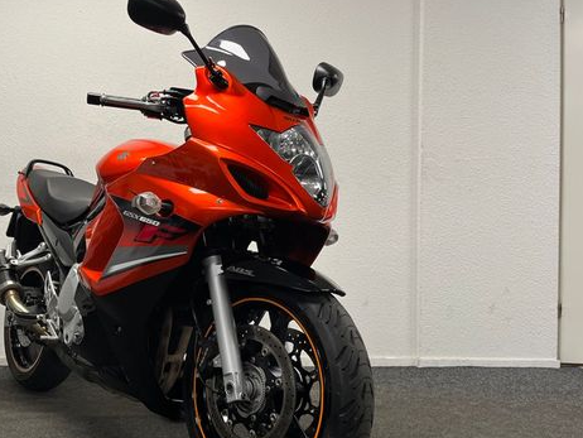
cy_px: 246
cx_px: 188
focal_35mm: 36
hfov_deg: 50.3
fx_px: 607
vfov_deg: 39.6
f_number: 1.6
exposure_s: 1/100
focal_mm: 5.1
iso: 125
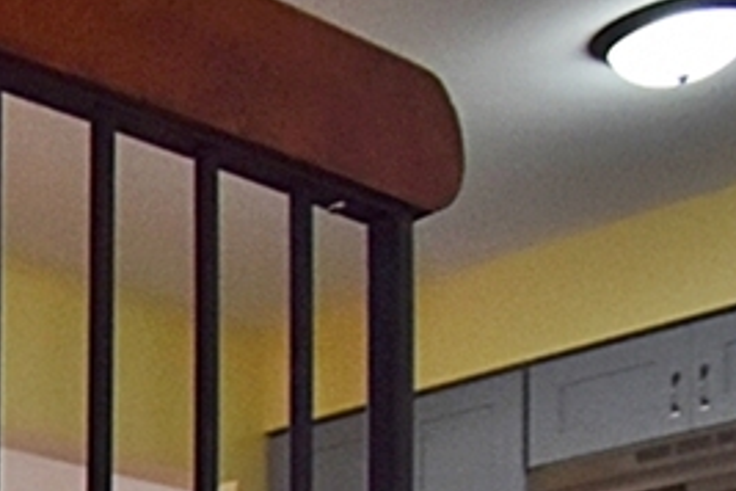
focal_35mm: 91
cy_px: 1103
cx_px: -1169
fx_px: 1860
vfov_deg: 12.4
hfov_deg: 13.5
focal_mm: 10
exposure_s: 1/100
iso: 720
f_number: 5
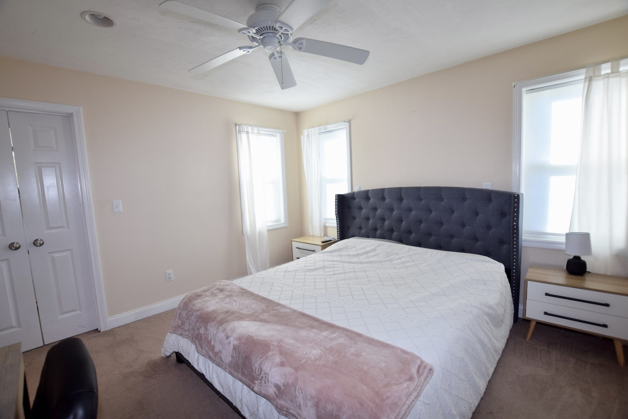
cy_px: 210
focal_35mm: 15
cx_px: 314
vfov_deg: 77.3
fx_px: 262
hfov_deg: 100.4
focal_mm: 10
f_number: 6.3
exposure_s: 1/160
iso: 400
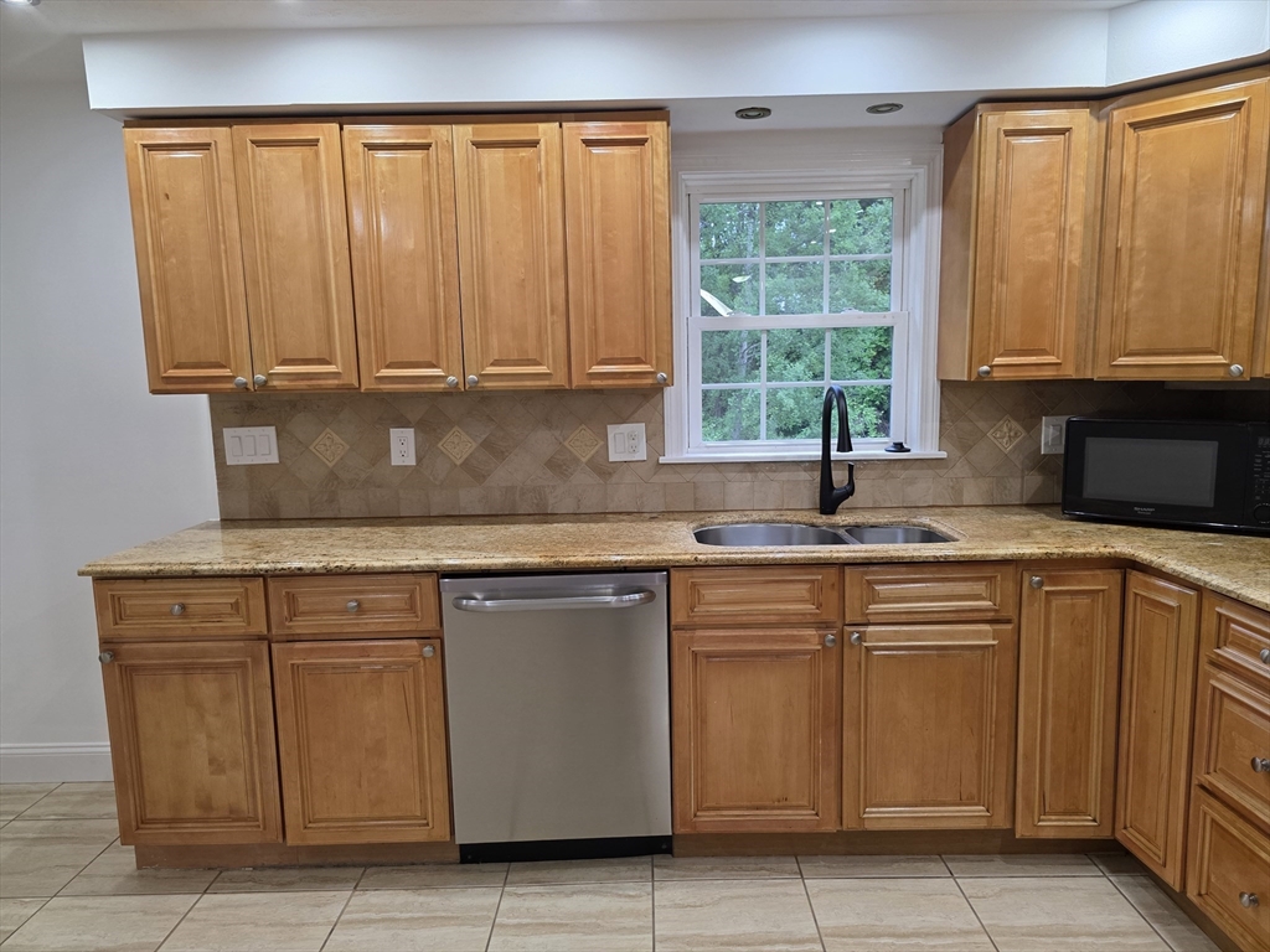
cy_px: 476
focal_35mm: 23
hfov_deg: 73.9
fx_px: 844
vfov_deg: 58.9
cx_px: 635
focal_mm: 6.3
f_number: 1.7
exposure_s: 1/120
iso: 200
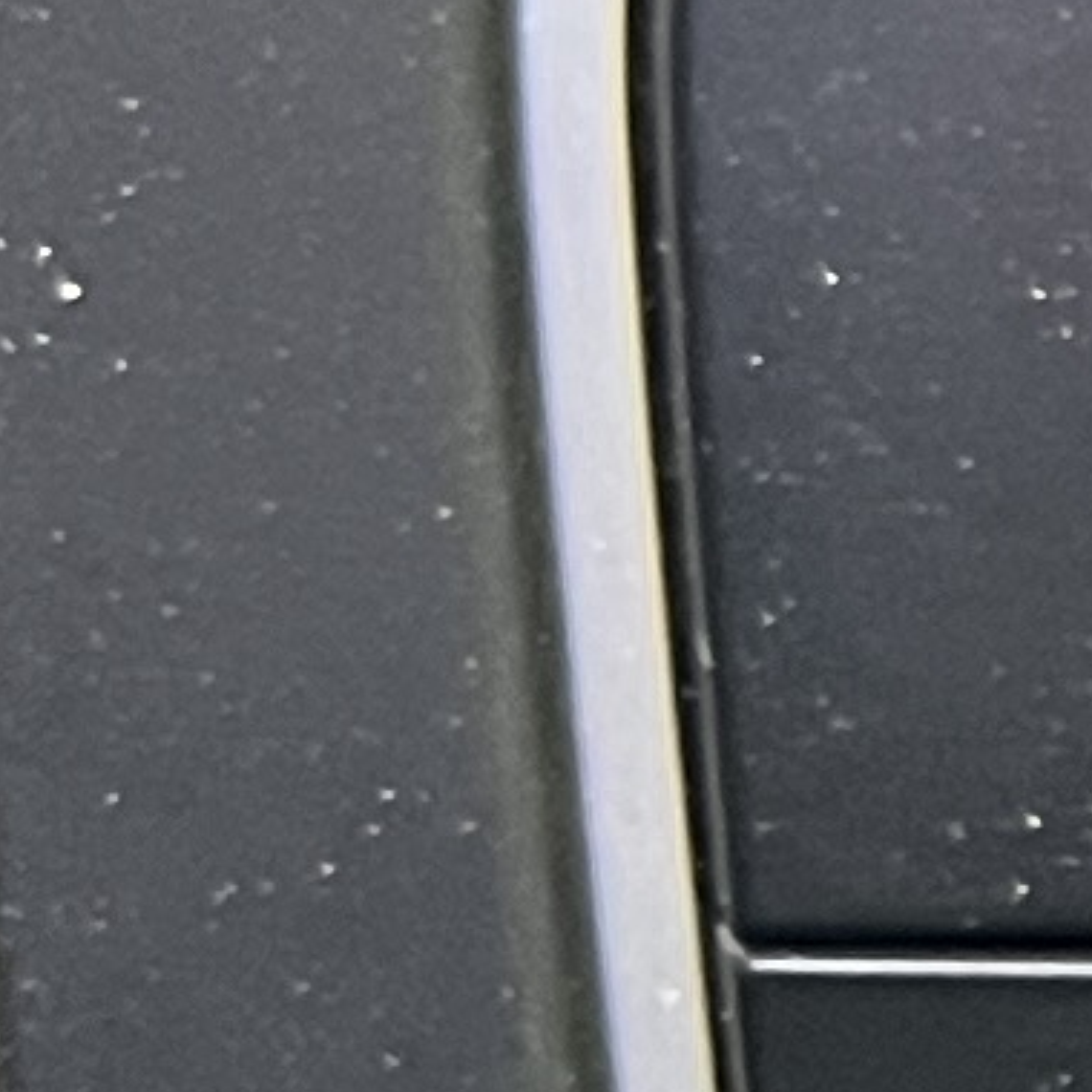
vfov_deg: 7.2
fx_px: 8708
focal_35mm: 244
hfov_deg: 5.6
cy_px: 537
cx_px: 5089
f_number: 1.5
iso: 500
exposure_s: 1/46
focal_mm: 5.7
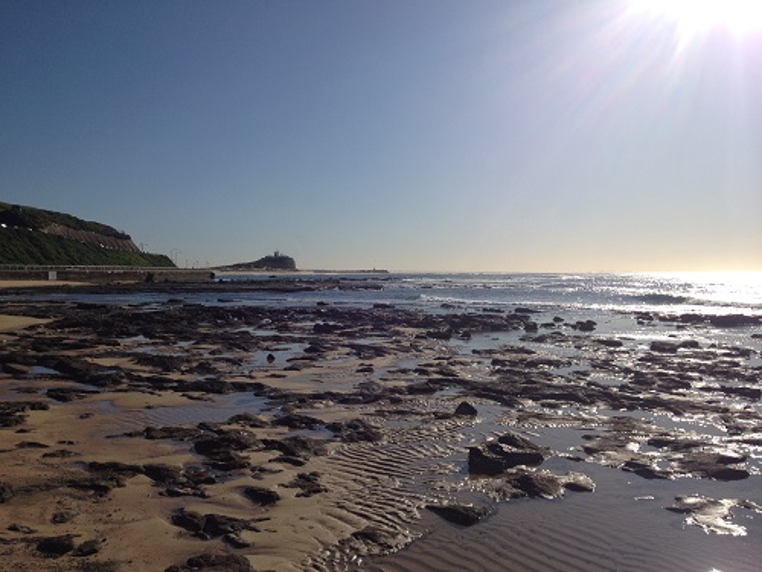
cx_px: 381
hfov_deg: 52.6
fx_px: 770
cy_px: 286
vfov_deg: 40.7
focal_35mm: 35
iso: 50
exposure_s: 1/5525
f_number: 2.4
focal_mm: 4.28
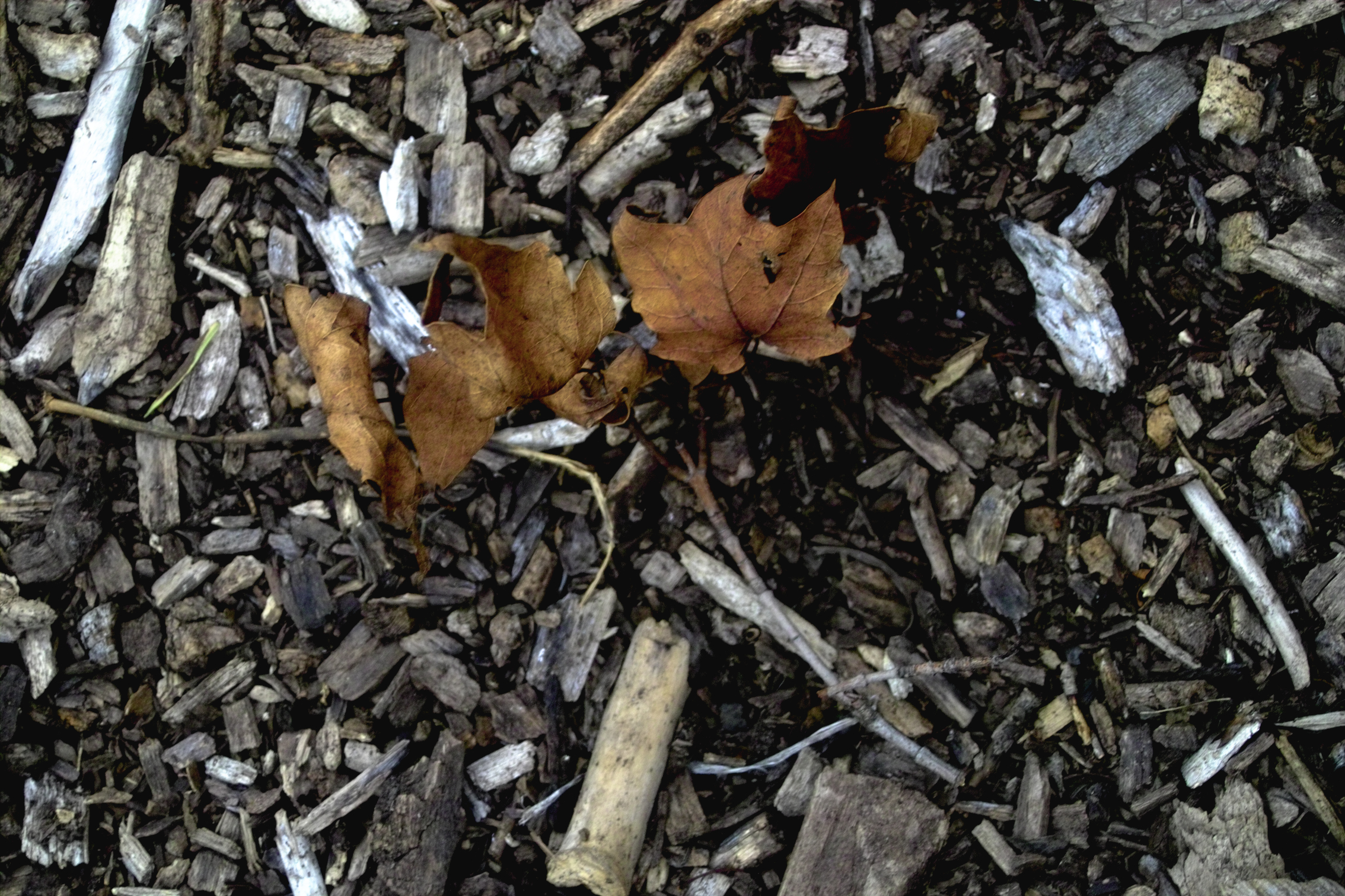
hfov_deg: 23.9
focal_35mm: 85
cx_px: 672
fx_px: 3175
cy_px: 448
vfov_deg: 16.1
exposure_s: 1/20
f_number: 5.6
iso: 200
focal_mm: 50
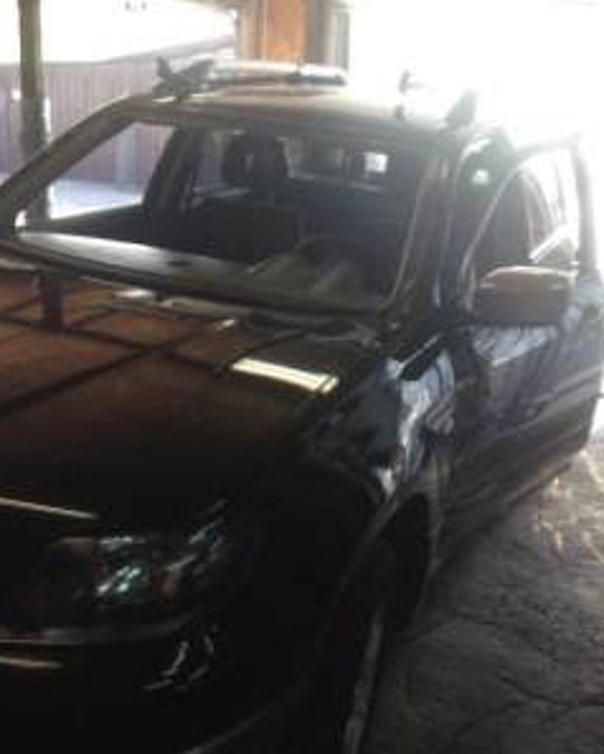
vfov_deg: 40.3
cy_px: 376
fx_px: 1027
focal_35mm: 46
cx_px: 274
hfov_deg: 32.8
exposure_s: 1/60
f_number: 2.4
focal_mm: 4.28
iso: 50
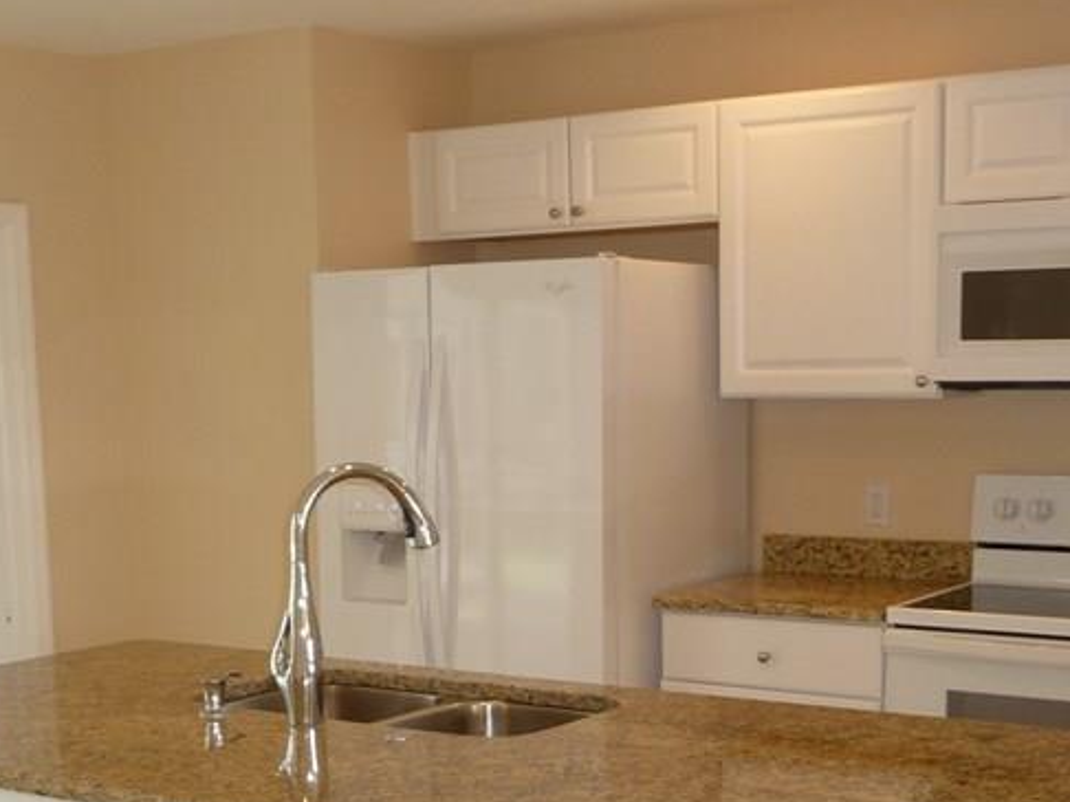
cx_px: 511
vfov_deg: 24.4
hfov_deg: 32.7
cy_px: 652
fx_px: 1823
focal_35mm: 59
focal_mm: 4.7
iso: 125
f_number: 3.3
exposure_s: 1/30
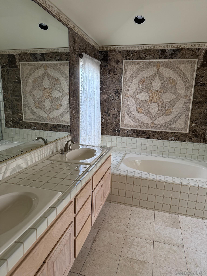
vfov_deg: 71.6
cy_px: 138
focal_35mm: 24
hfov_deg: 56.8
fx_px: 191
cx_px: 104
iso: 200
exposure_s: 1/118
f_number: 1.78
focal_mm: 6.76
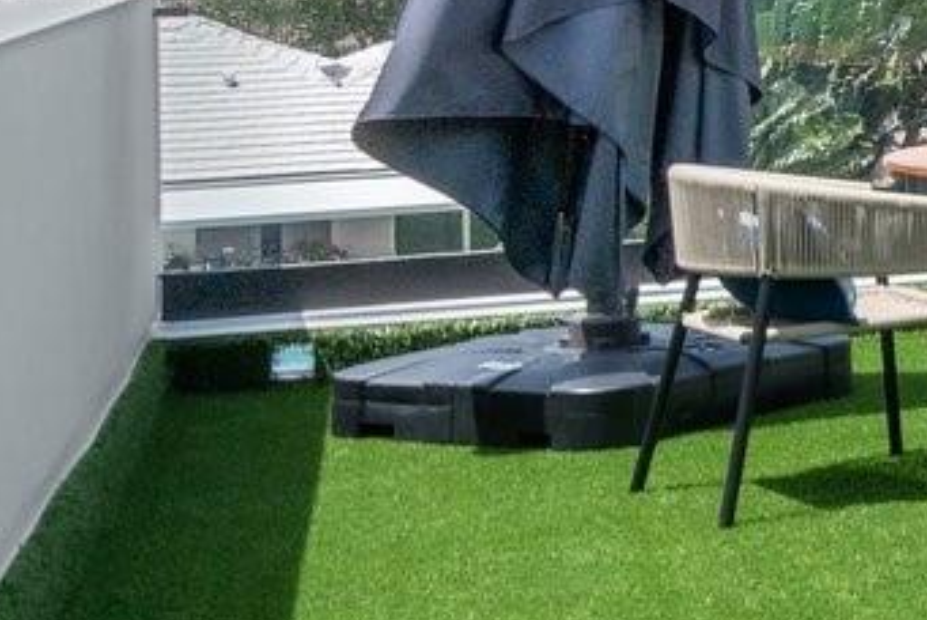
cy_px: -75
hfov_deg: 13.3
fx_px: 2474
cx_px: 2414
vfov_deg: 14.0
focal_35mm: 96
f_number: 11
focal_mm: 16
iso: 250
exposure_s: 1/160
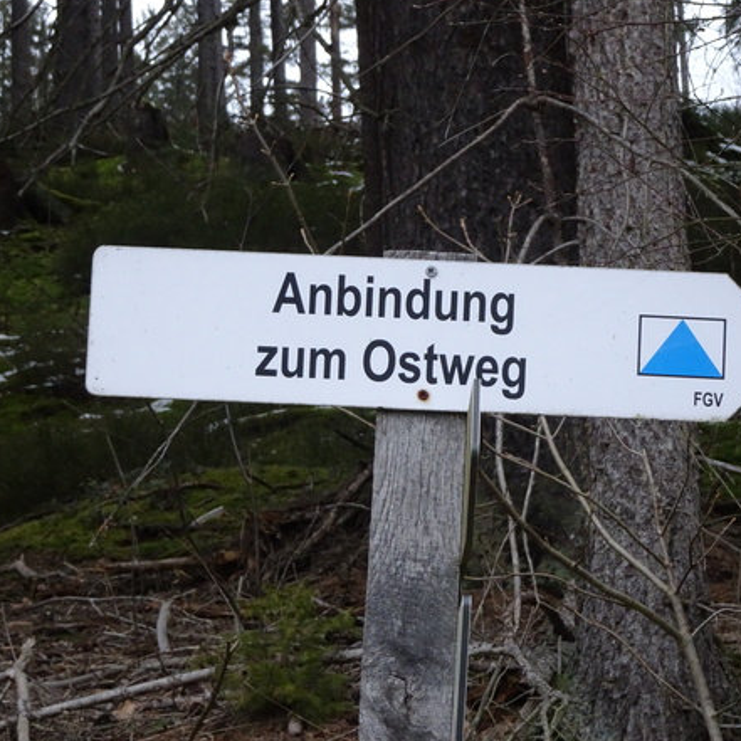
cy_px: 366
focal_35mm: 130
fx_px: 3148
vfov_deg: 13.4
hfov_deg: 13.4
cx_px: 434
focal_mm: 18.53
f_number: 5
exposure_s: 1/125
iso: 640
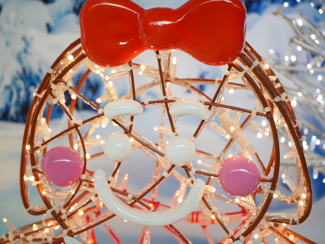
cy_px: 122
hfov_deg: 38.2
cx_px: 162
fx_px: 470
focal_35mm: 50
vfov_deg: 29.1
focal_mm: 25
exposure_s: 1/100
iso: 200
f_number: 1.8
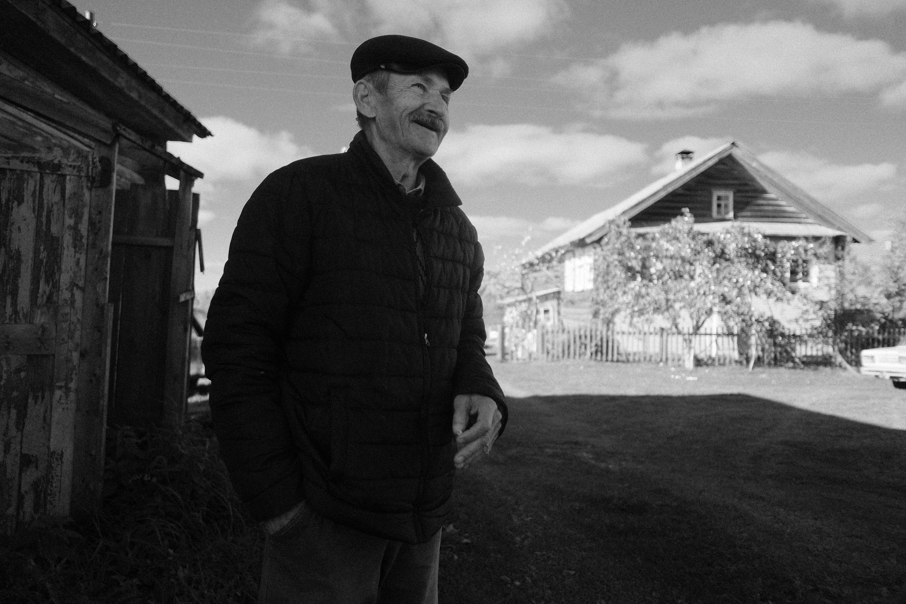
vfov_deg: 47.9
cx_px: 453
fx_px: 679
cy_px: 302
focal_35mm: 27
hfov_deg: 67.4
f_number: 2
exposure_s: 1/5000
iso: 640
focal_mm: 18
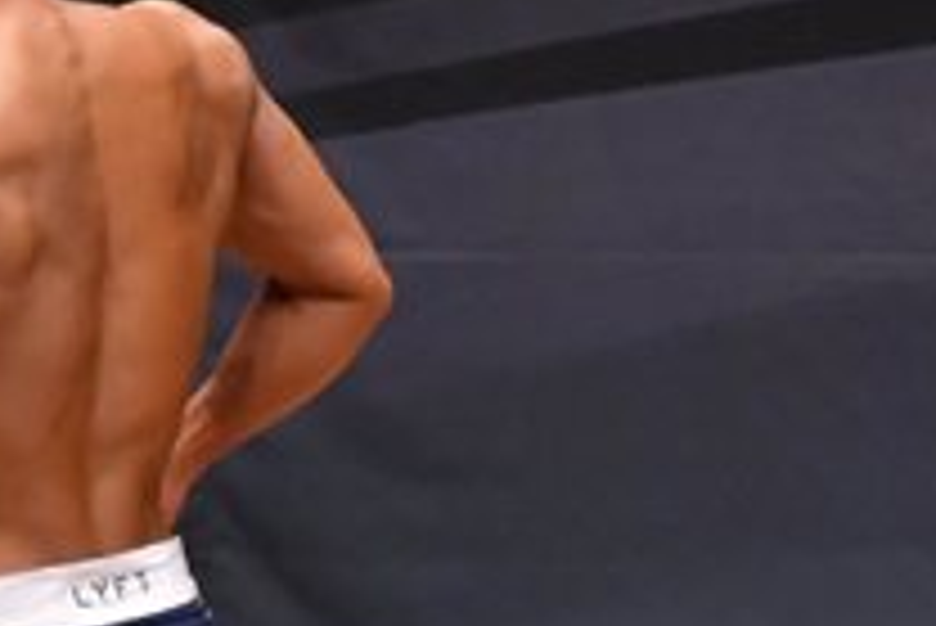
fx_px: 27578
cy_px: 689
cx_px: 47
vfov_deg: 1.3
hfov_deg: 1.9
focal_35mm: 1060
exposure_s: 1/400
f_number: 5.6
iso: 6400
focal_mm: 190
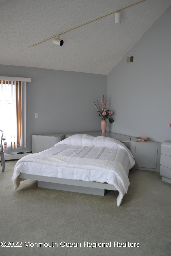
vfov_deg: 67.4
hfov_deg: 47.9
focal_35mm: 27
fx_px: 192
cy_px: 128
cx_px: 86
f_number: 3.5
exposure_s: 1/50
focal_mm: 18
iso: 400
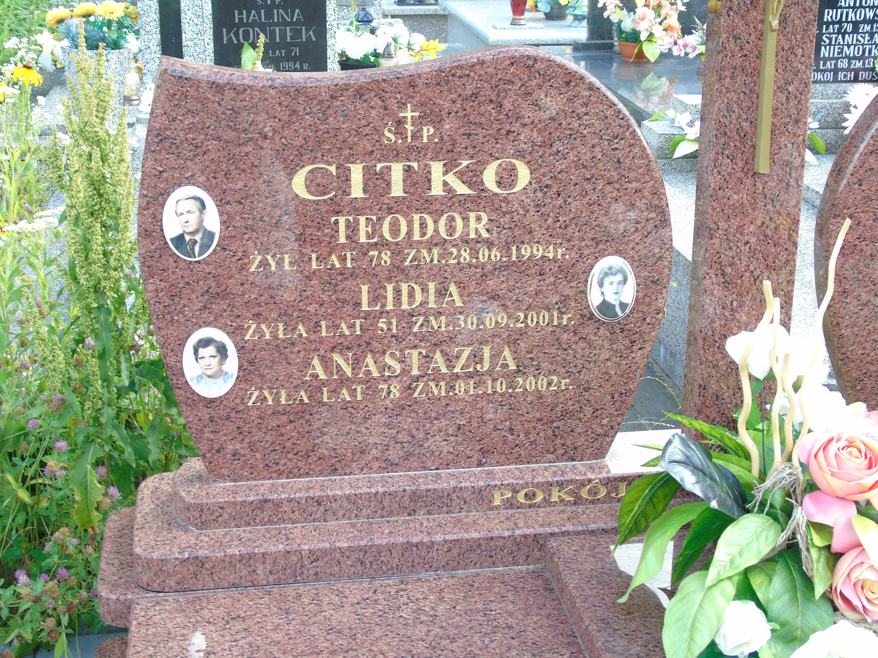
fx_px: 1370
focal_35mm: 54
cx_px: 439
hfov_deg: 35.5
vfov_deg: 27.0
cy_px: 329
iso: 80
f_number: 4.3
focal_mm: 9.6
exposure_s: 1/50
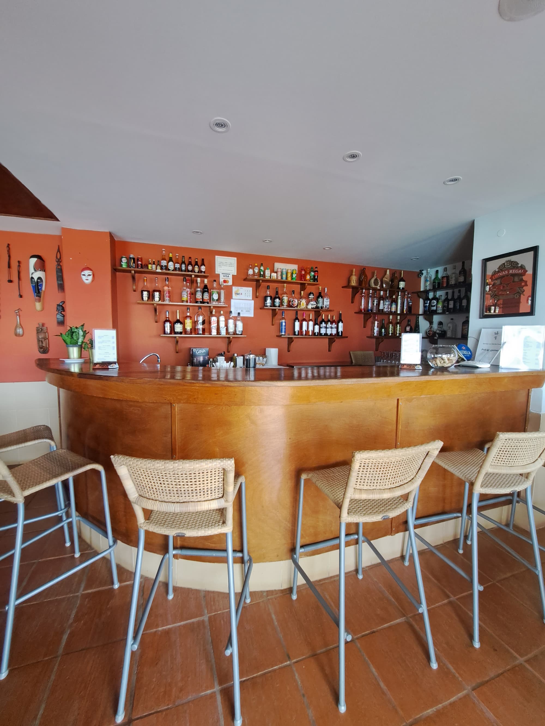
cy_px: 363
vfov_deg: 106.2
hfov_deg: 89.9
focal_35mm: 13
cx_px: 272
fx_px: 273
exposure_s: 1/50
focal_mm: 1.74
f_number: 2.2
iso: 250
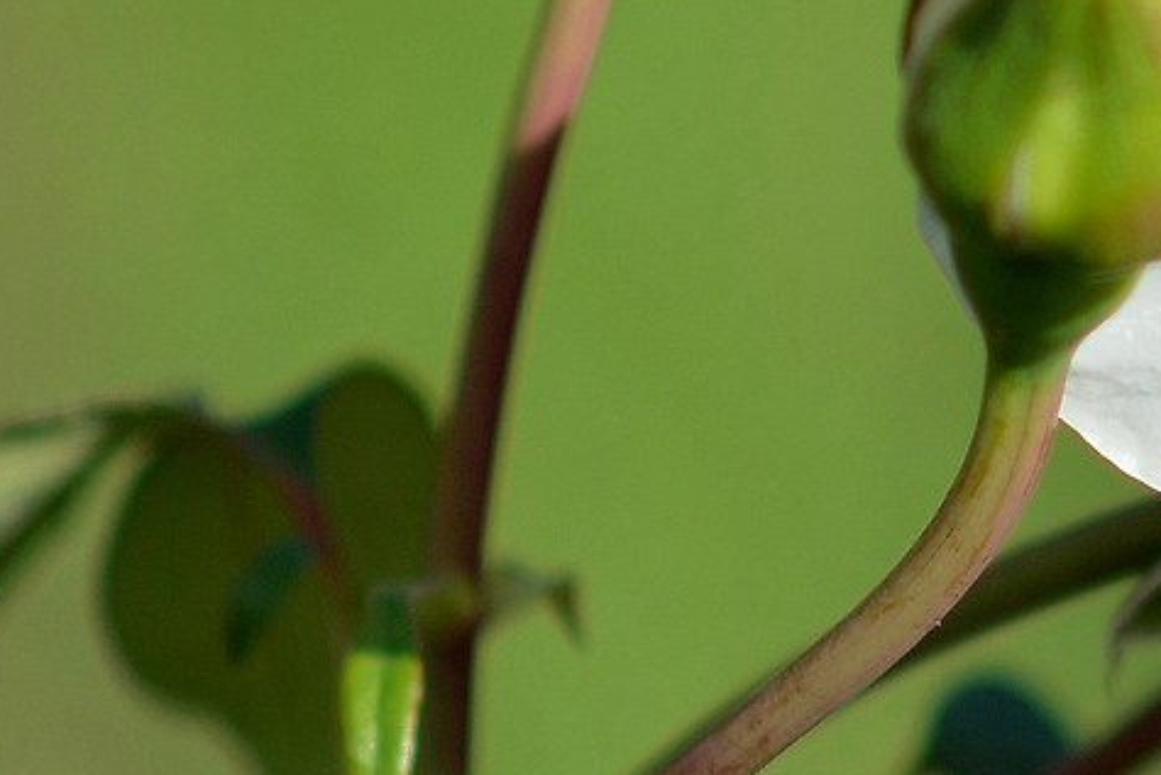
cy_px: 252
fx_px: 20791
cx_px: 2508
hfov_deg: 3.2
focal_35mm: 645
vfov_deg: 2.1
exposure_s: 1/4000
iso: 100
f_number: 1.8
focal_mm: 85
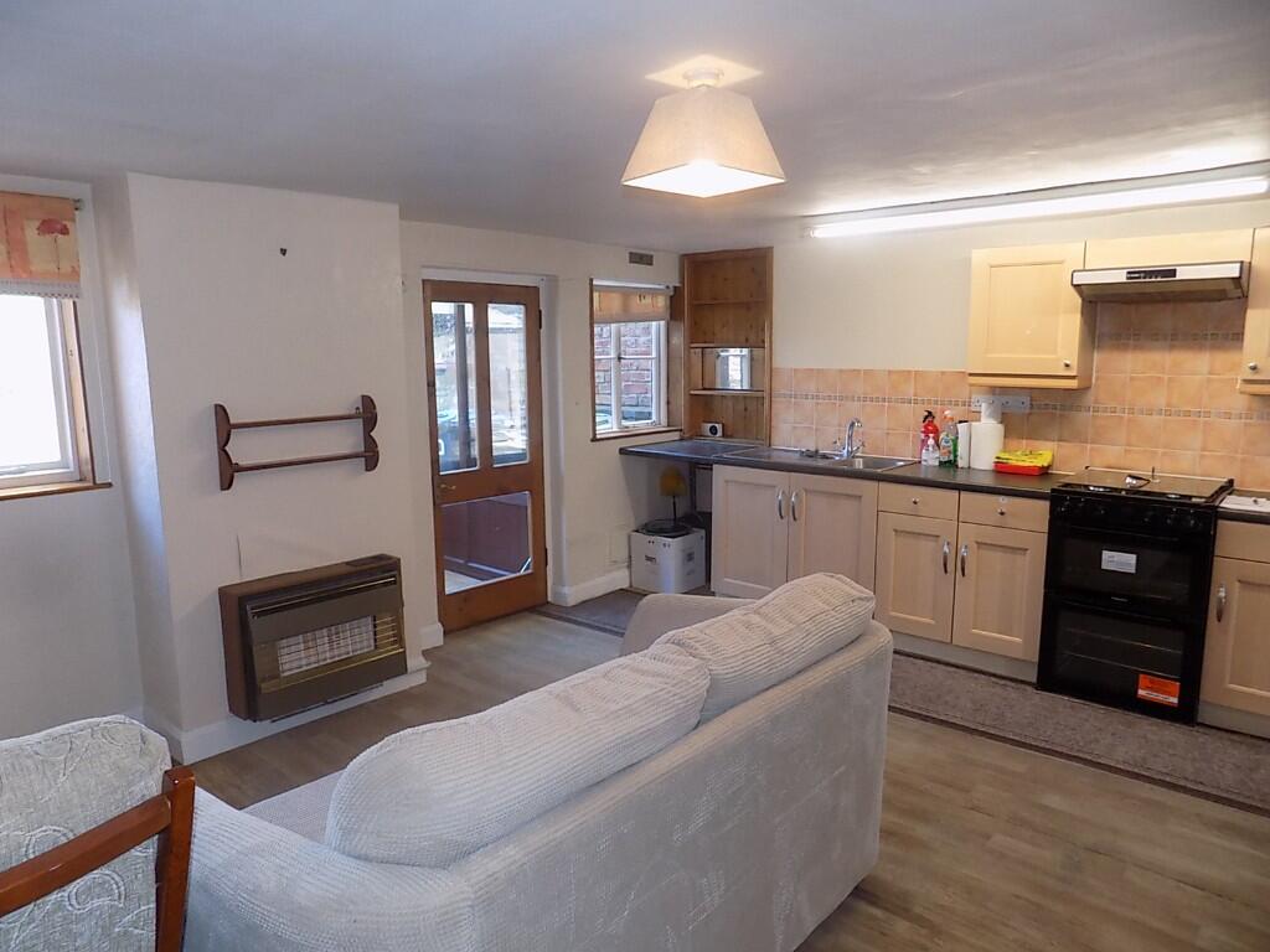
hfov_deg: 73.9
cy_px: 476
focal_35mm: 23
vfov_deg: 58.9
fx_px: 844
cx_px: 635
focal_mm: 4
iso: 250
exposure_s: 1/30
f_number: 3.1
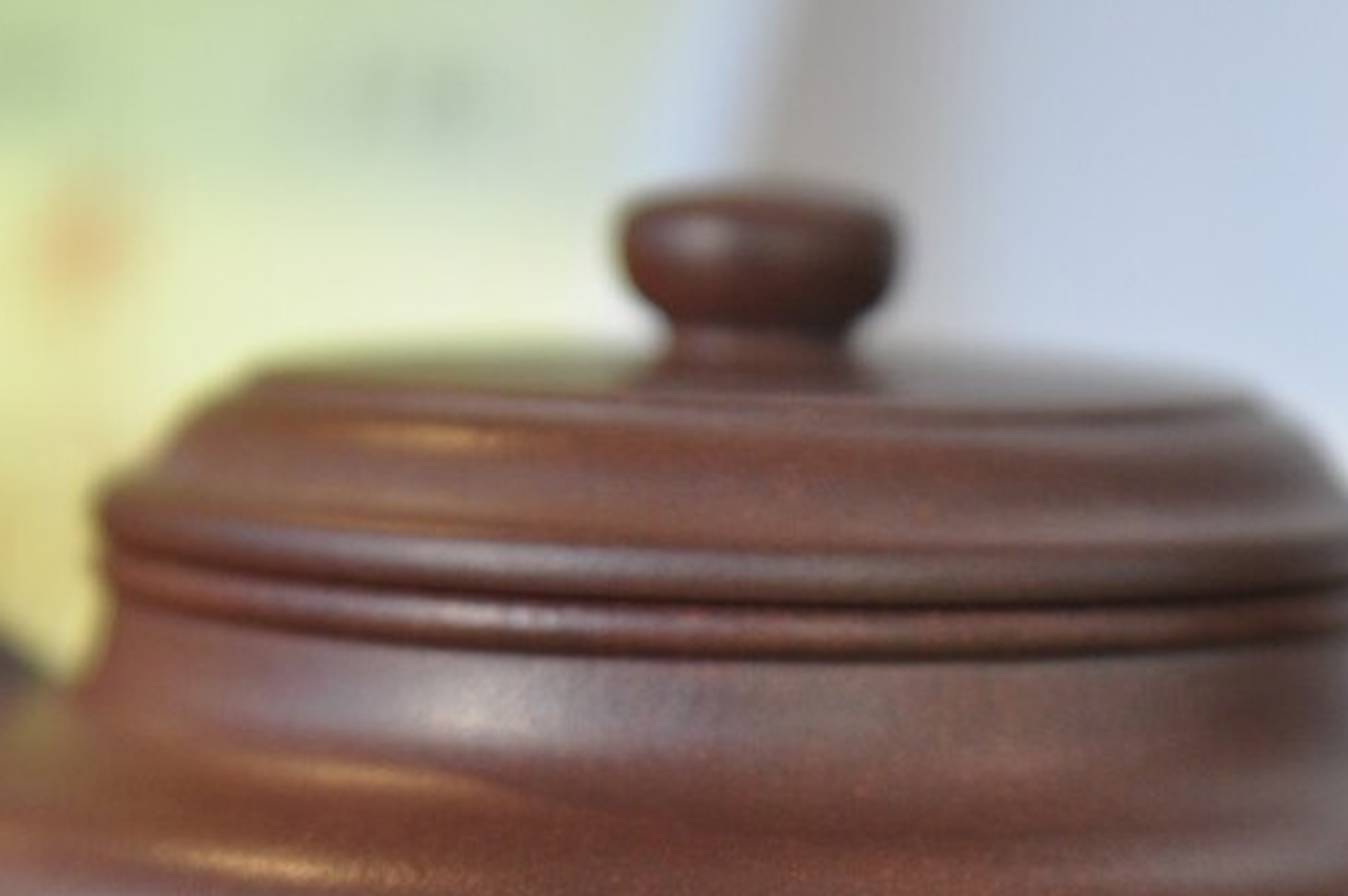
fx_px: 5648
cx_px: 823
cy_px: 966
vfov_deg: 9.0
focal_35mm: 151
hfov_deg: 13.6
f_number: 2.8
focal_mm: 42
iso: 500
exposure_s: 1/50
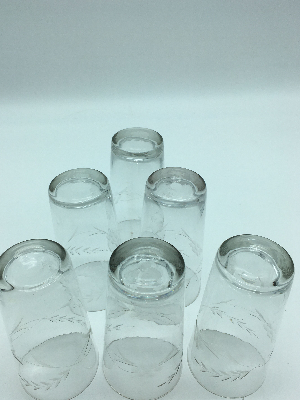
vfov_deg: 55.3
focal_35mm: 33
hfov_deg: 42.9
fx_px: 381
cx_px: 138
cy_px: 212
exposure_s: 1/455
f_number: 2.2
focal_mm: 4.15
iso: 25
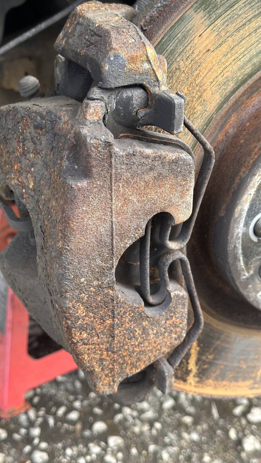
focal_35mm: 53
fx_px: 652
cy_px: 229
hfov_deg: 22.6
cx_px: 92
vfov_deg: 39.2
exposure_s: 1/121
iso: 80
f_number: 1.78
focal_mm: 6.86
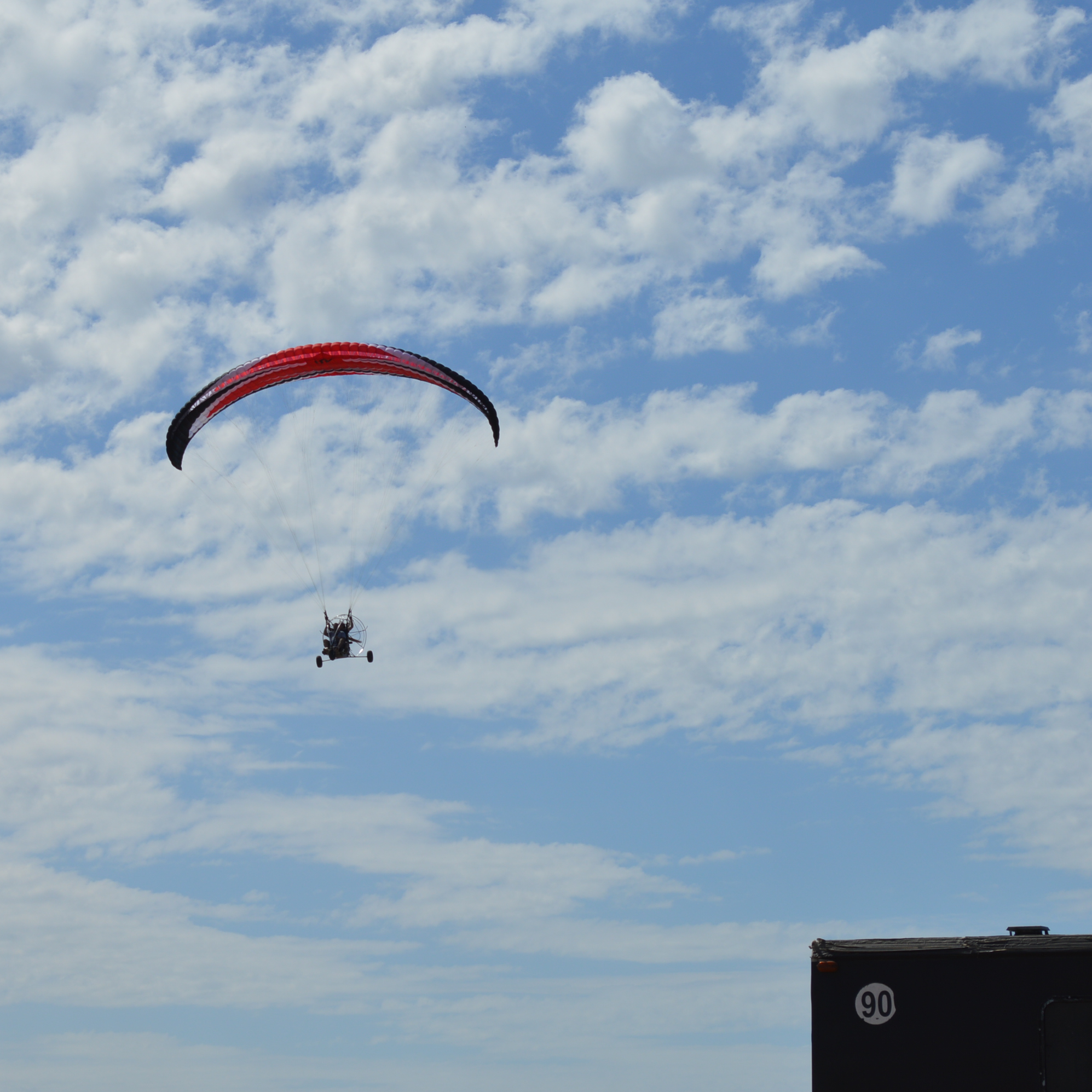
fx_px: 3770
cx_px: 283
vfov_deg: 16.5
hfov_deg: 16.4
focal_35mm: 106
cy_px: 546
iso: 100
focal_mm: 55
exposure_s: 1/500
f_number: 10
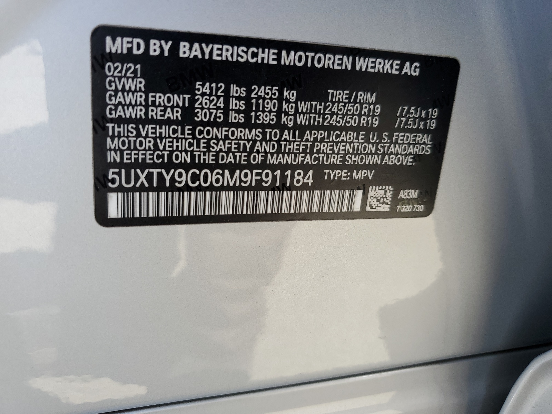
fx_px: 415
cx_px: 276
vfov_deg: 53.1
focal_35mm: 26
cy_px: 207
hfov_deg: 67.3
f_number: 1.5
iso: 50
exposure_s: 1/312
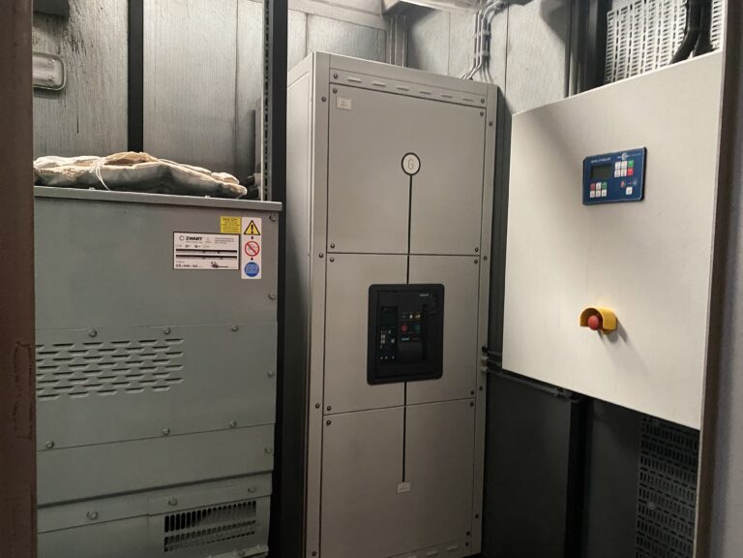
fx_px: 558
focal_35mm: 26
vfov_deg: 53.1
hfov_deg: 67.3
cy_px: 279
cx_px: 372
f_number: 1.8
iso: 640
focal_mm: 4.25
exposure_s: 1/30
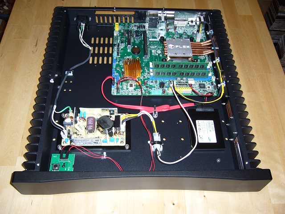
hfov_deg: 52.6
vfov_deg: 40.7
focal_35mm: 35
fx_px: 288
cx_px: 142
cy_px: 107
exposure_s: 1/30
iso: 100
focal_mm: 5.8
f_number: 2.8
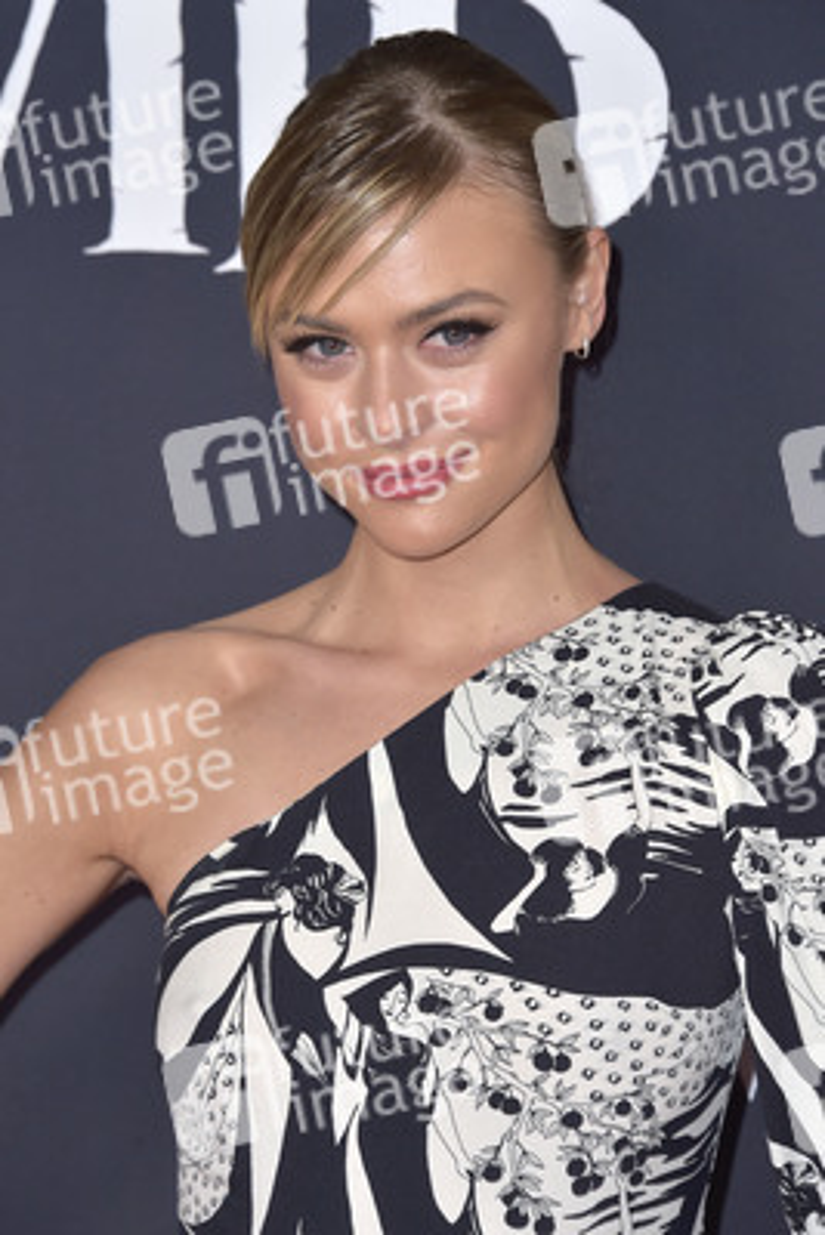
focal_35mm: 180
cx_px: 412
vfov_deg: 11.4
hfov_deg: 7.6
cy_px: 618
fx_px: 6182
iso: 320
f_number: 7.1
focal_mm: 180
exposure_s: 1/250
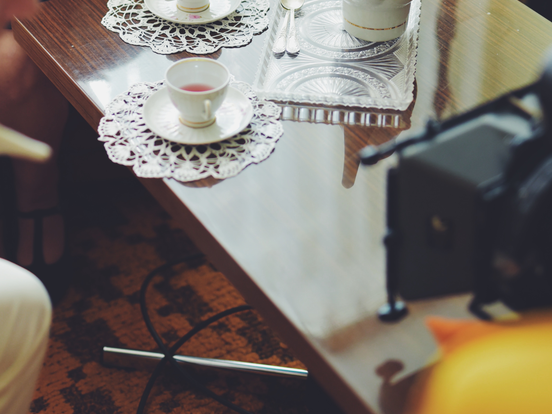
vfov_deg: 15.9
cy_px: -15
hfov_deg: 21.5
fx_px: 1451
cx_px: 240
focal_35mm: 91
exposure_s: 1/60
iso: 800
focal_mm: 50
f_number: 1.8
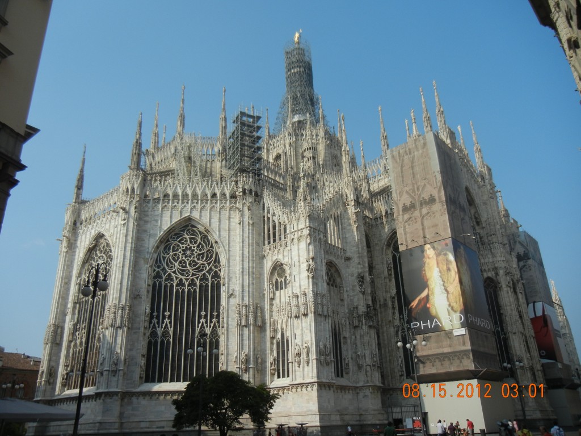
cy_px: 218
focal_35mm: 30
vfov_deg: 46.8
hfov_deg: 60.0
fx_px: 504
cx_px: 290
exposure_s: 1/537
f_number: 7
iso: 160
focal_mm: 5.4
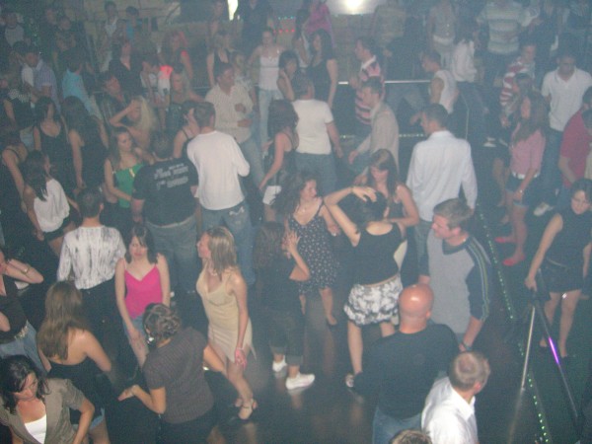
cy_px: 222
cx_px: 296
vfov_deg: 37.7
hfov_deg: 49.0
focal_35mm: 38
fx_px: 650
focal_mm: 7.9
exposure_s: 1/60
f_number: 2.8
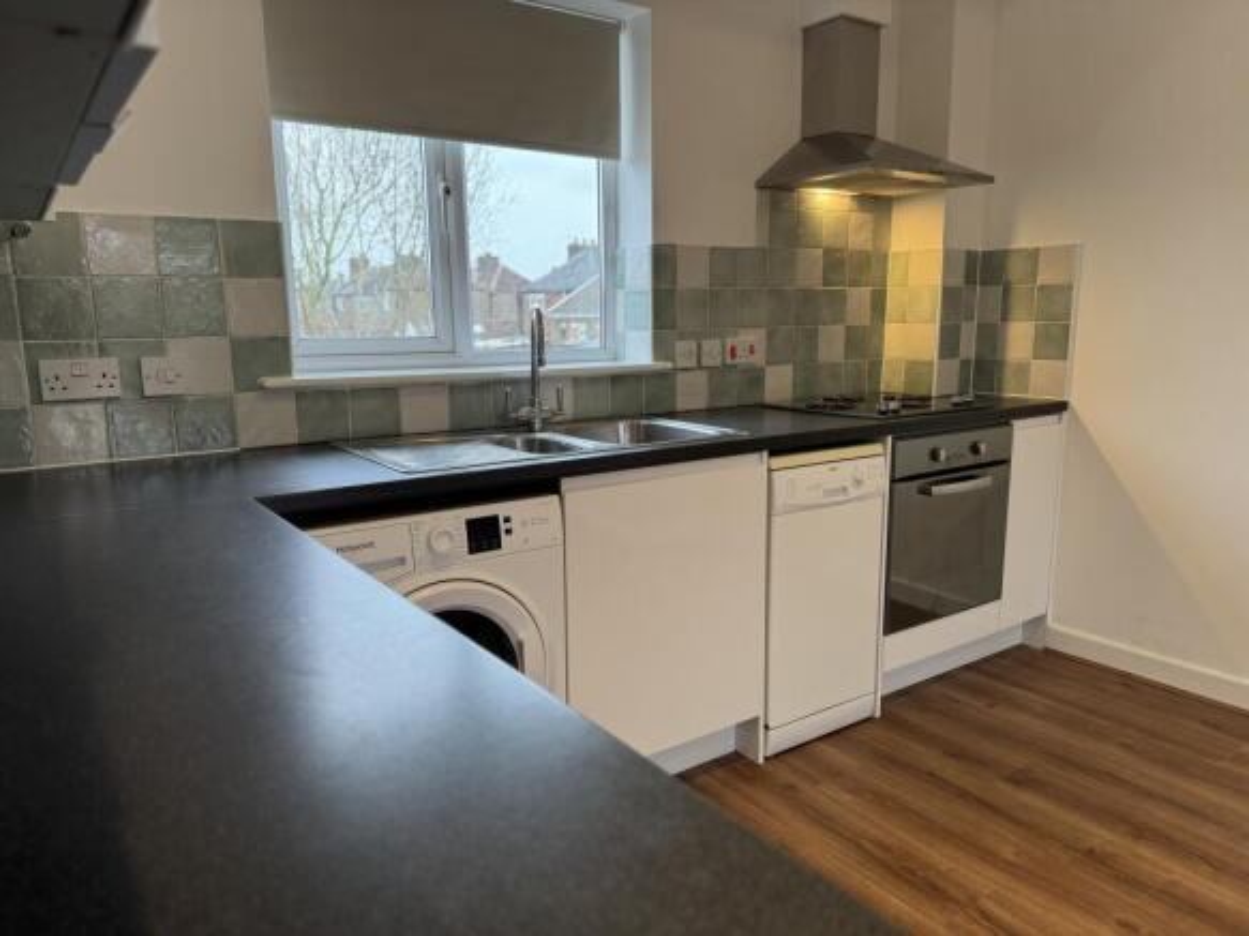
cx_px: 624
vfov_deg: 56.8
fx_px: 866
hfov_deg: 71.6
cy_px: 468
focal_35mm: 24
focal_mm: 6.76
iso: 160
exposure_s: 1/100
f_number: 1.78
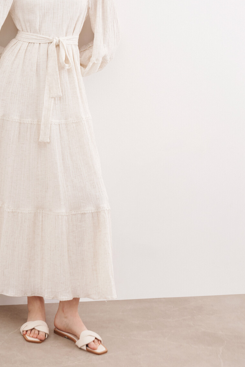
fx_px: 643
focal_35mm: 63
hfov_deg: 21.3
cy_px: 113
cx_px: 55
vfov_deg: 31.6
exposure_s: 1/160
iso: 400
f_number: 11
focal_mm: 40
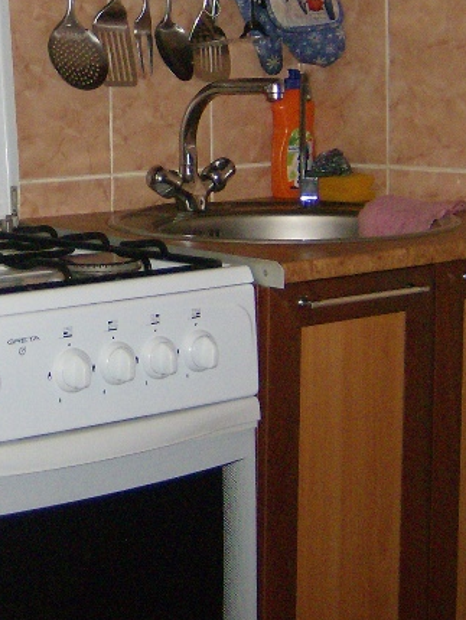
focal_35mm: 85
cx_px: 63
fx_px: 1524
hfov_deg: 17.2
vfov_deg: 22.6
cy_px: 89
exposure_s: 1/60
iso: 200
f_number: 2.8
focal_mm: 6
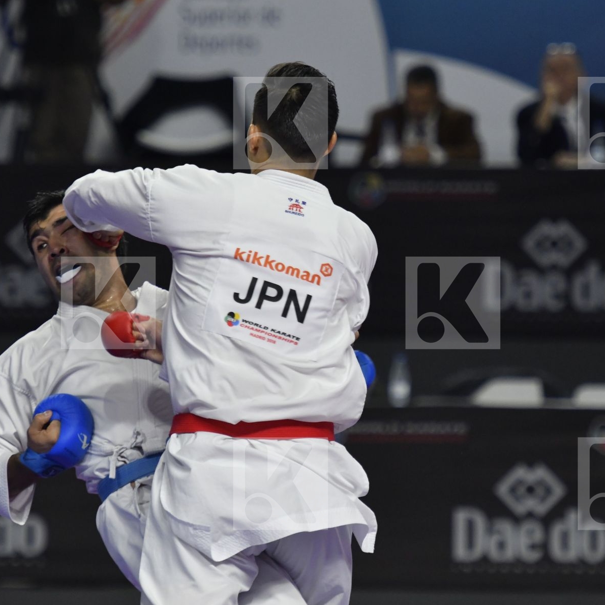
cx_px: 281
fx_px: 8384
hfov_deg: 4.1
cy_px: 303
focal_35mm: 424
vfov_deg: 4.1
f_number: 4
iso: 1250
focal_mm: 220
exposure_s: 1/800
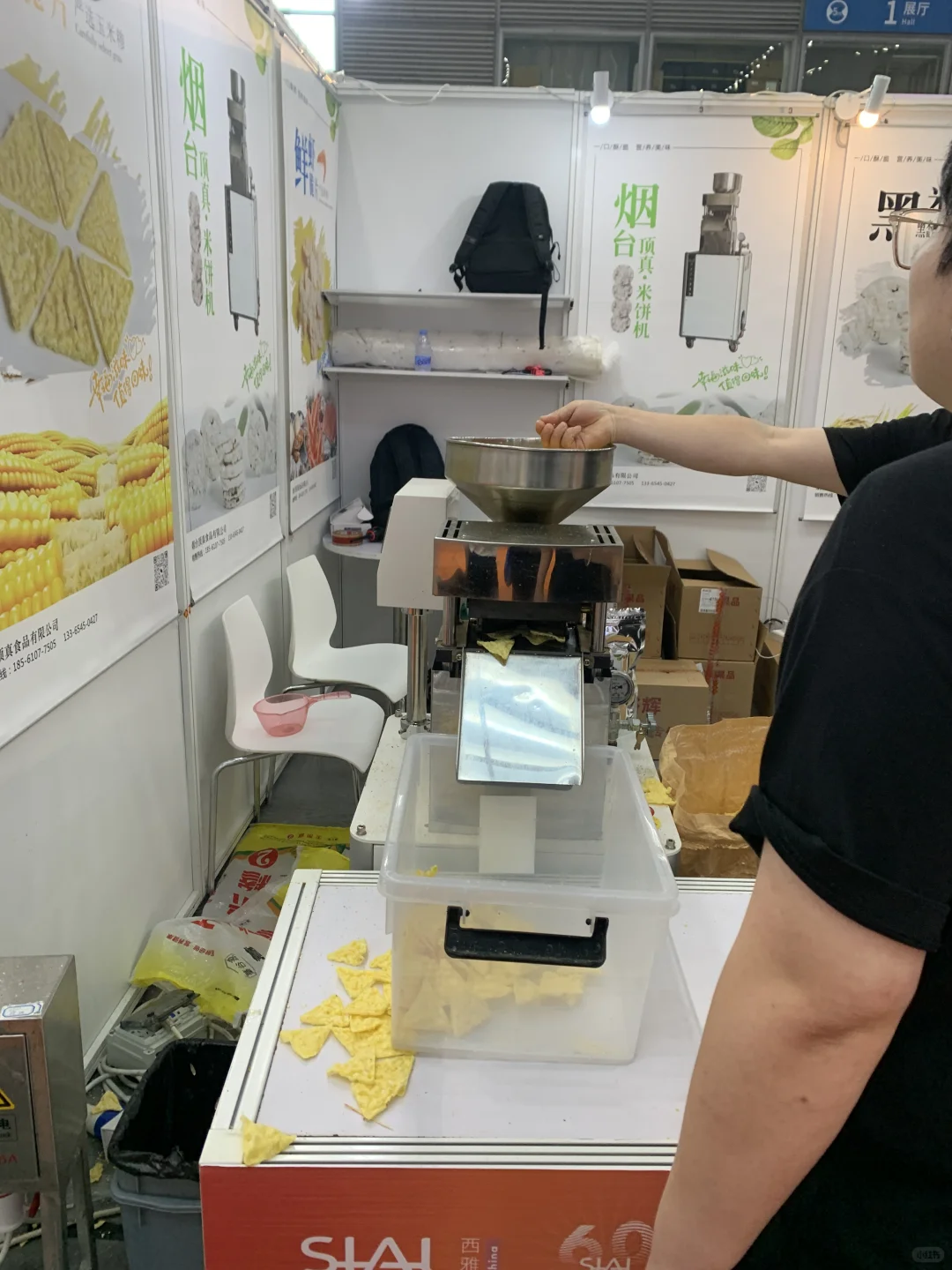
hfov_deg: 53.1
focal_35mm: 26
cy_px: 635
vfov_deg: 67.3
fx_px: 953
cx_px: 476
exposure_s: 1/121
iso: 80
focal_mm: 4.25
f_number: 1.8
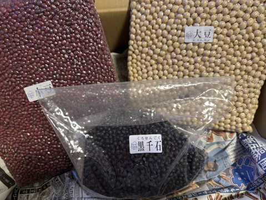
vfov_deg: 56.9
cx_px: 133
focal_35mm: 24
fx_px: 185
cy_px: 100
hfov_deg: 71.6
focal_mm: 6.76
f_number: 1.78
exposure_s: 1/60
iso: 320
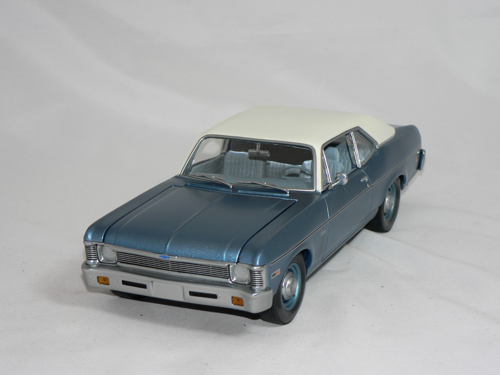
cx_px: 250
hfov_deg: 22.8
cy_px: 188
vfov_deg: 17.2
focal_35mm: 86
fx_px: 1242
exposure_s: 1/60
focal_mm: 14.3
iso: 80
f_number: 3.2
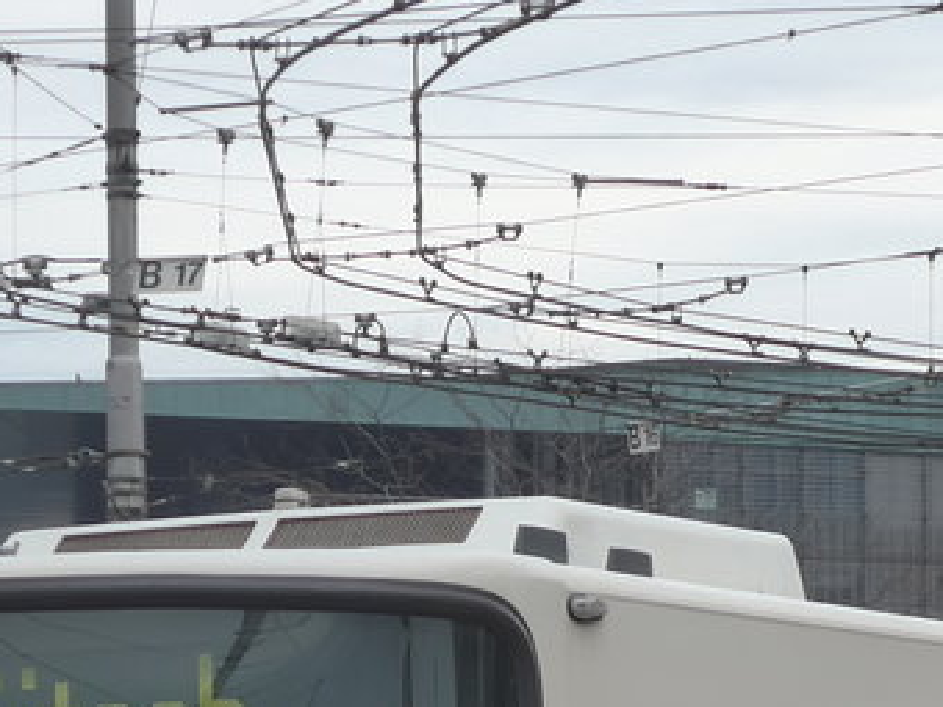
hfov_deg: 9.0
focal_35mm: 219
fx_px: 5966
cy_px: 951
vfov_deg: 6.7
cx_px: 577
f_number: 3.7
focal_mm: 12.7
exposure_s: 1/250
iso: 160
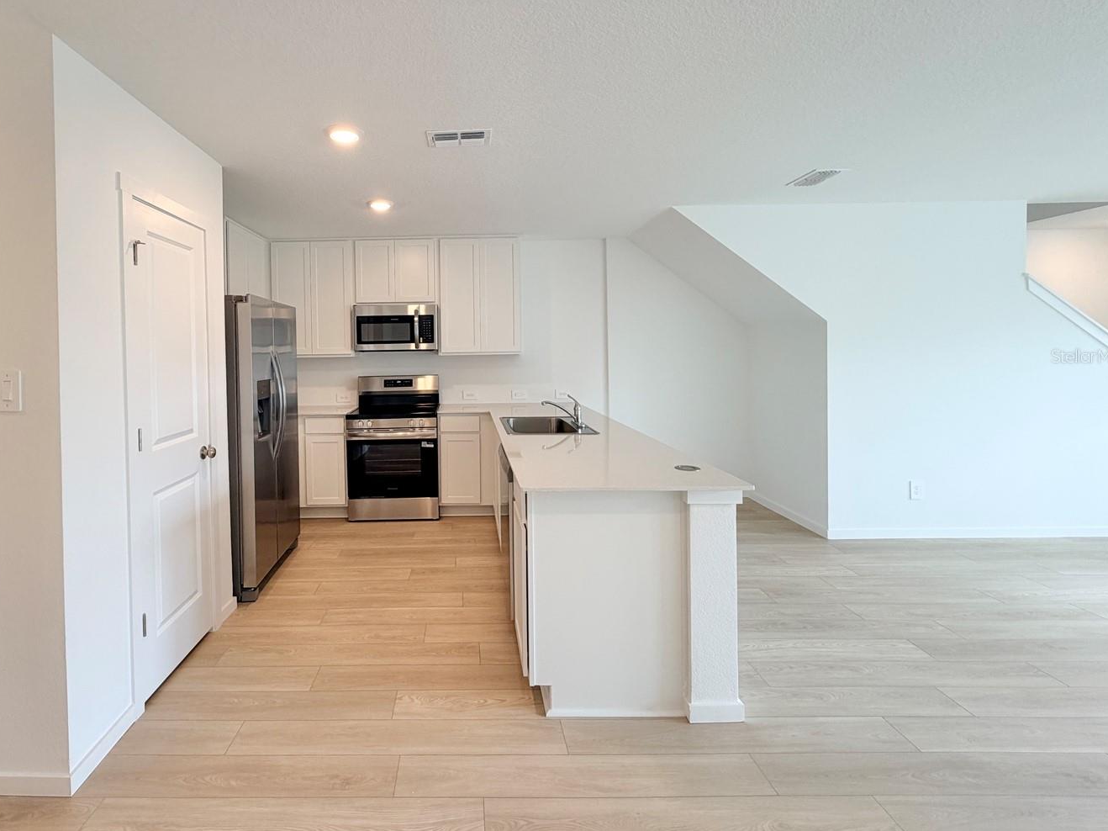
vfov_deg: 74.3
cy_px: 356
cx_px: 458
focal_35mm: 17
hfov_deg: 90.2
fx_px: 544
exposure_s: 1/120
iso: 100
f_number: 2.2
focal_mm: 2.22
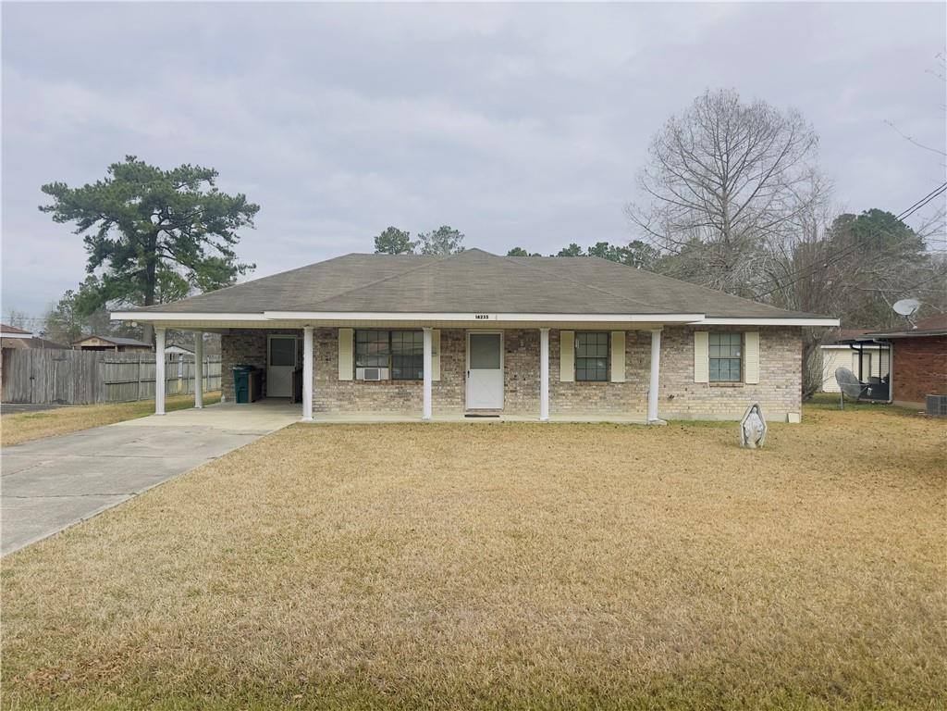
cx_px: 474
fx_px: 657
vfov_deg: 56.8
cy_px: 356
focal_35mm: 24
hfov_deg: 71.6
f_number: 1.78
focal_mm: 6.86
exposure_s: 1/5848
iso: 80
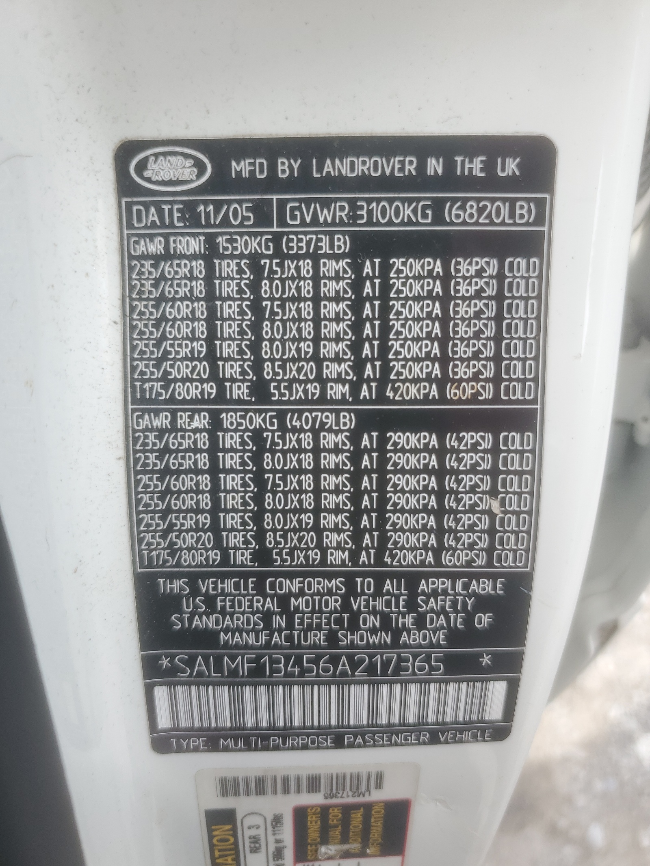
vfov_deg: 67.3
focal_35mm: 26
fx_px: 651
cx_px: 325
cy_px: 433
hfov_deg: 53.1
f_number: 1.5
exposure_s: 1/556
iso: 50
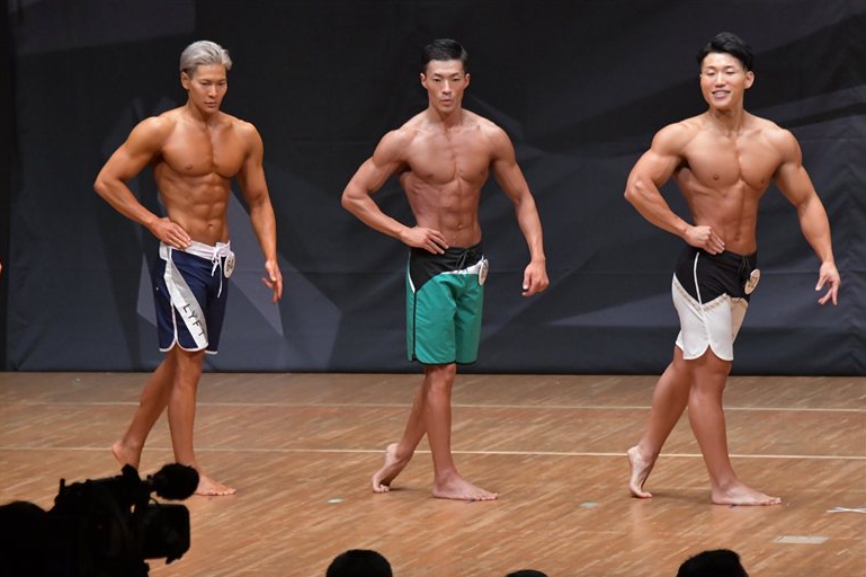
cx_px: 431
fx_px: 6179
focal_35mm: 257
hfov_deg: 8.0
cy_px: 290
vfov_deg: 5.3
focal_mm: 170
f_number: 5.6
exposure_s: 1/400
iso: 6400
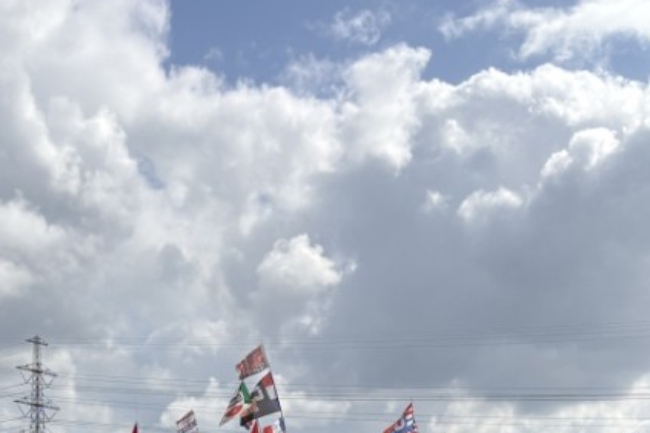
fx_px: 1155
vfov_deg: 18.1
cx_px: 163
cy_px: 708
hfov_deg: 30.9
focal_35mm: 64
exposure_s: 1/2865
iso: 50
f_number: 1.6
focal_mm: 5.96
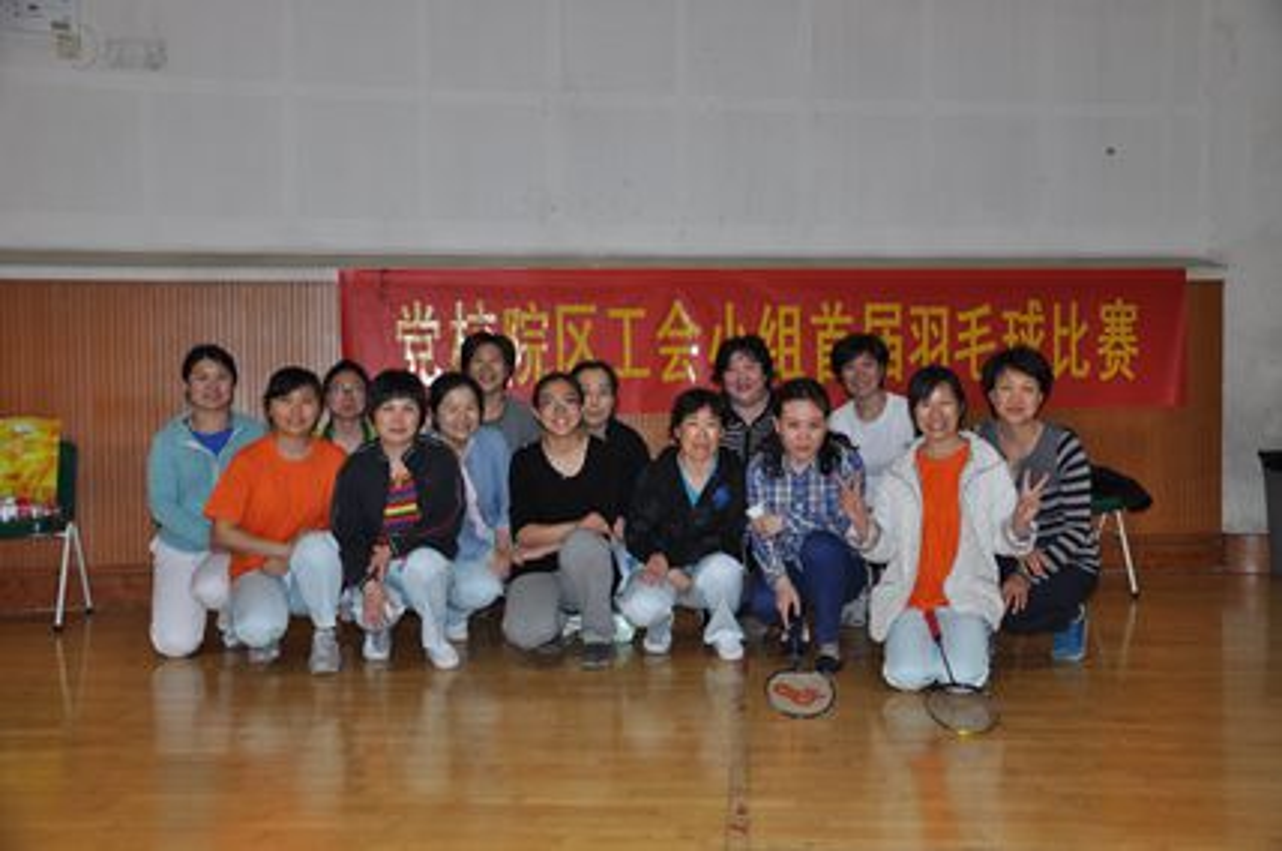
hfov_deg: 51.3
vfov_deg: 35.4
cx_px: 641
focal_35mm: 38
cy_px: 426
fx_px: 1333
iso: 400
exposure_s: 1/60
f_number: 4
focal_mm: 25
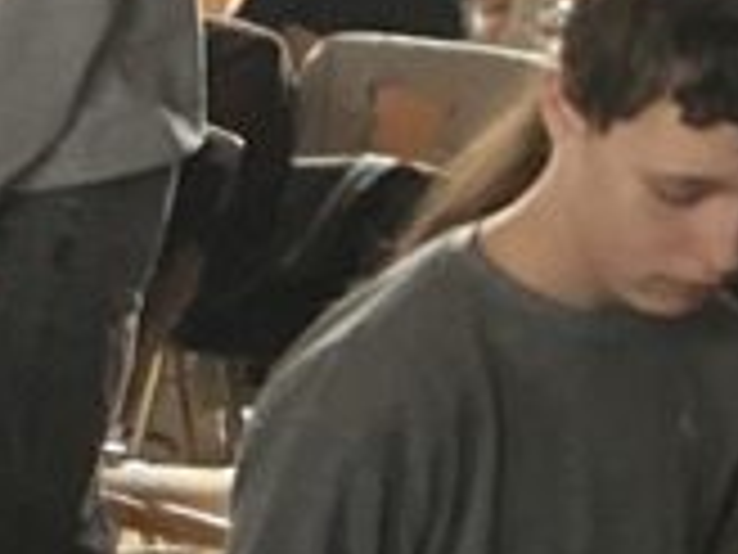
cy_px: 1158
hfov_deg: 8.8
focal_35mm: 181
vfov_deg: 7.8
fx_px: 3859
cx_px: -1530
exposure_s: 1/50
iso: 160
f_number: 1.8
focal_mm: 3
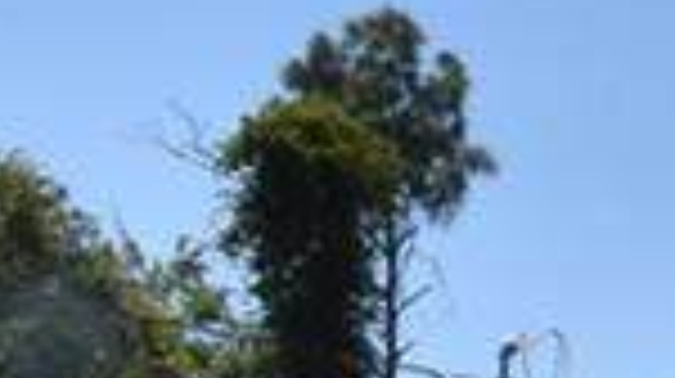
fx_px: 3451
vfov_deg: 6.3
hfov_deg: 8.8
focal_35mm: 193
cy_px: 358
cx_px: 2142
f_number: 22
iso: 400
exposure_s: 1/200
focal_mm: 18
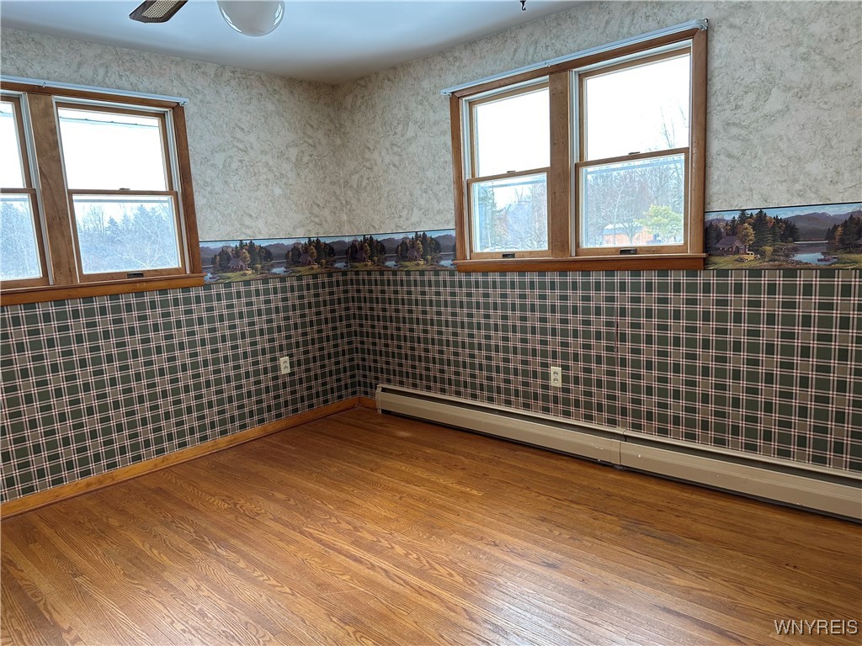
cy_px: 323
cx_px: 431
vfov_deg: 56.8
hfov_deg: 71.6
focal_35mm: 24
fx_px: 598
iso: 125
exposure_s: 1/60
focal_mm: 6.86
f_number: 1.78
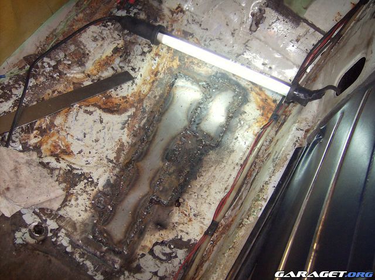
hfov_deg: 51.5
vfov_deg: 39.5
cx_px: 188
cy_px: 140
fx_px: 389
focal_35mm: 36
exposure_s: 1/60
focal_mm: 6
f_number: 2.8
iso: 200
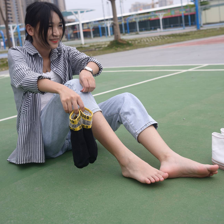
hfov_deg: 37.6
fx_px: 329
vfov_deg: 37.3
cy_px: 81
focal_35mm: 45
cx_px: 113
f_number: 5.6
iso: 100
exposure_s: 1/640
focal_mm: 35
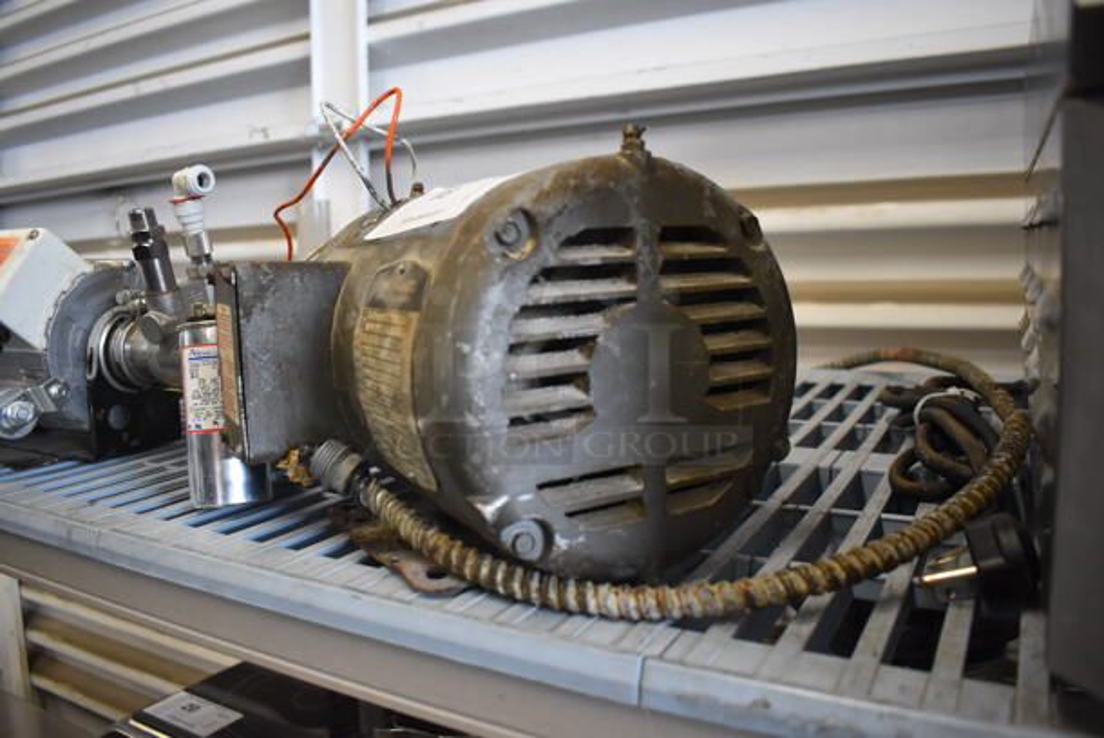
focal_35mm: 27
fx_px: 829
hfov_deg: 67.3
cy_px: 369
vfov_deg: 48.0
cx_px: 552
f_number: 3.5
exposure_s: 1/125
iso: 1400
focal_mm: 18
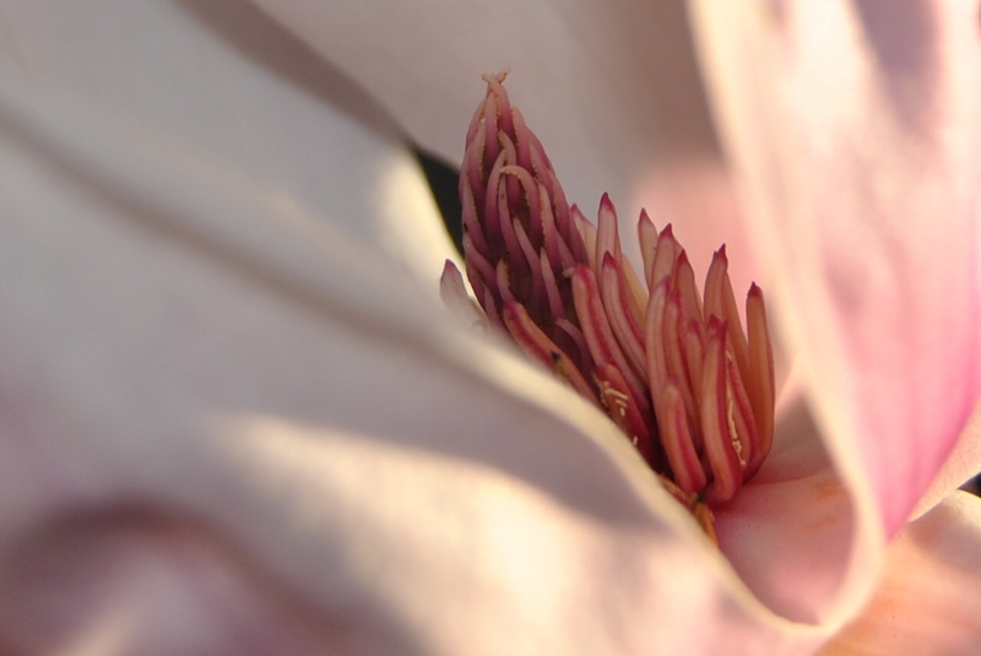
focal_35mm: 63
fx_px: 1718
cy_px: 328
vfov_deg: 21.6
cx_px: 490
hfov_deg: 31.9
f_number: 5.6
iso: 100
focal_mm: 42
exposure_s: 1/200
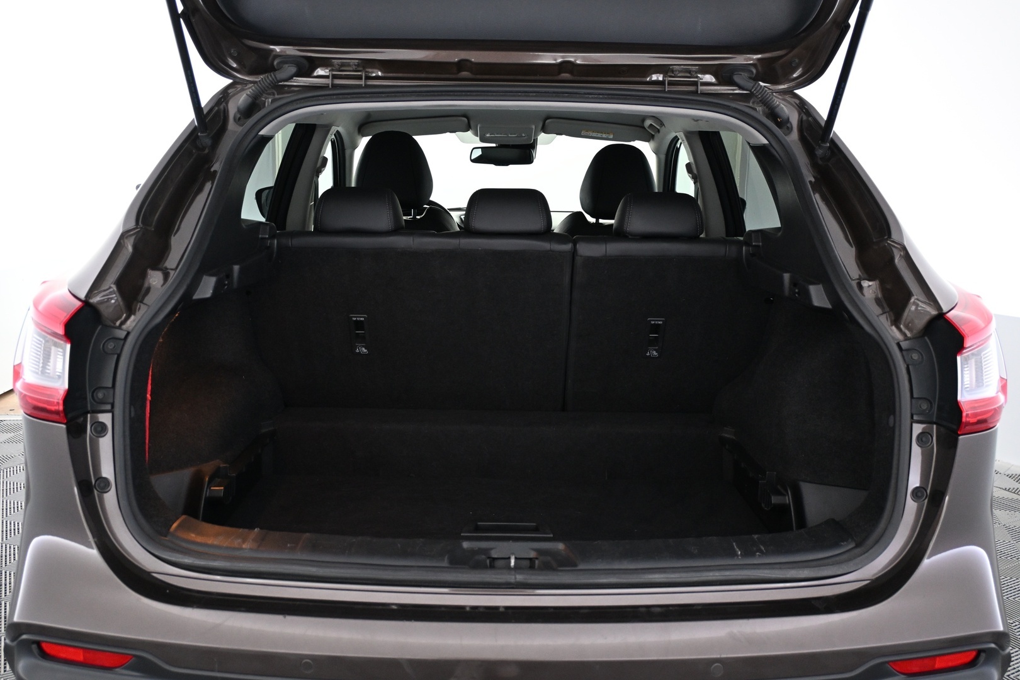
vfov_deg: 41.7
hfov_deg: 59.5
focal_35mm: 32
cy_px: 340
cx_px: 510
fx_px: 892
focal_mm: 21
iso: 1600
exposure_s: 1/30
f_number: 4
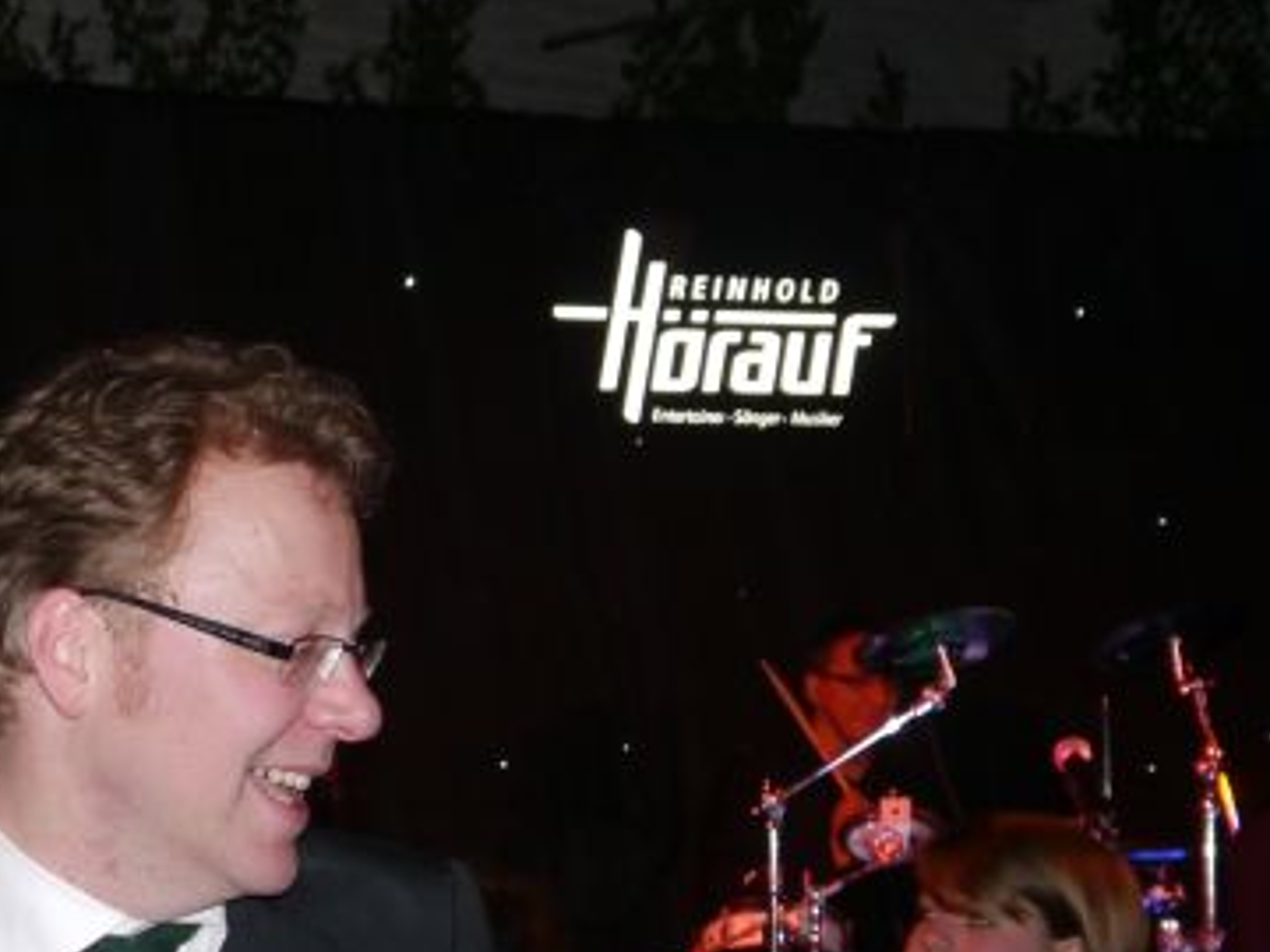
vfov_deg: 13.2
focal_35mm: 111
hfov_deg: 17.4
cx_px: 113
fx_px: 4072
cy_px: 871
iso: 800
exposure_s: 1/50
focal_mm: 25
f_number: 6.3
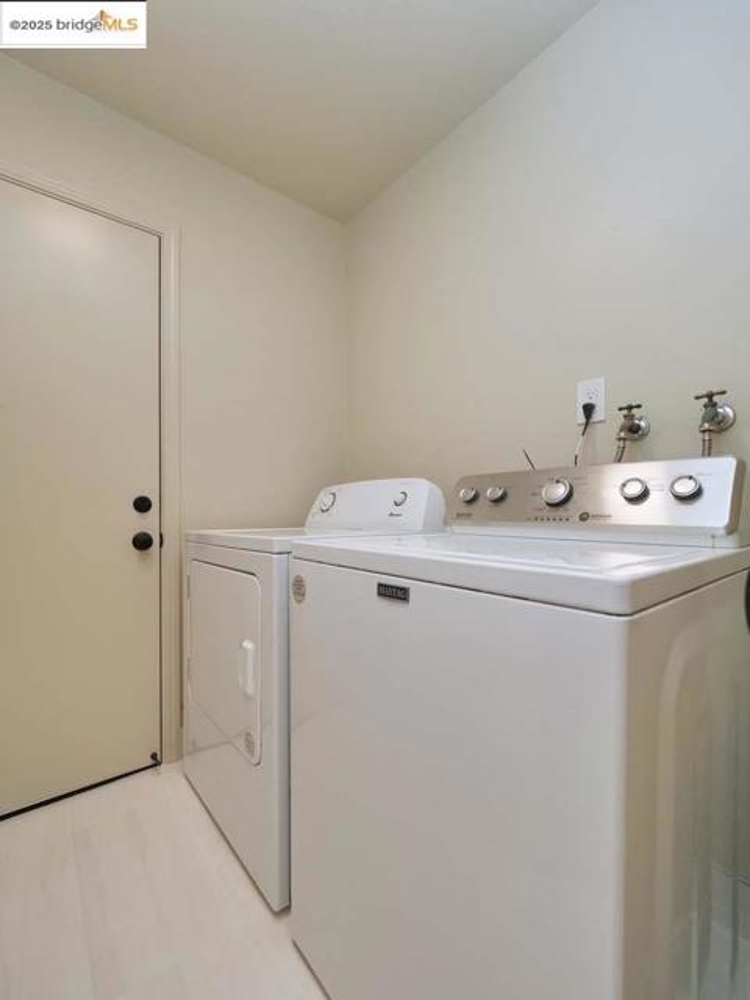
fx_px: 404
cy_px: 500
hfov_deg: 85.7
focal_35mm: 14
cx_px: 375
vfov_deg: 102.1
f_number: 5
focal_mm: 7
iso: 800
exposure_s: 1/160
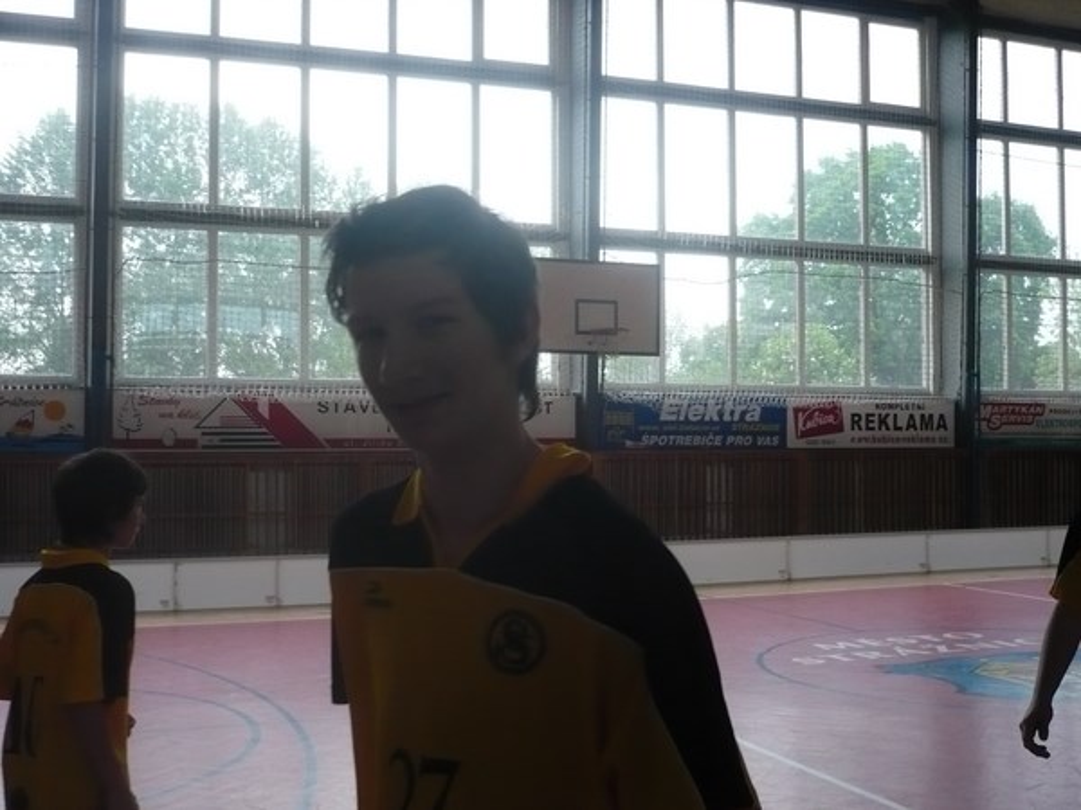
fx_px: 1249
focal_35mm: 40
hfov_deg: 46.8
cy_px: 405
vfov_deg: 36.0
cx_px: 540
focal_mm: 5.8
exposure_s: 1/250
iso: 250
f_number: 2.8
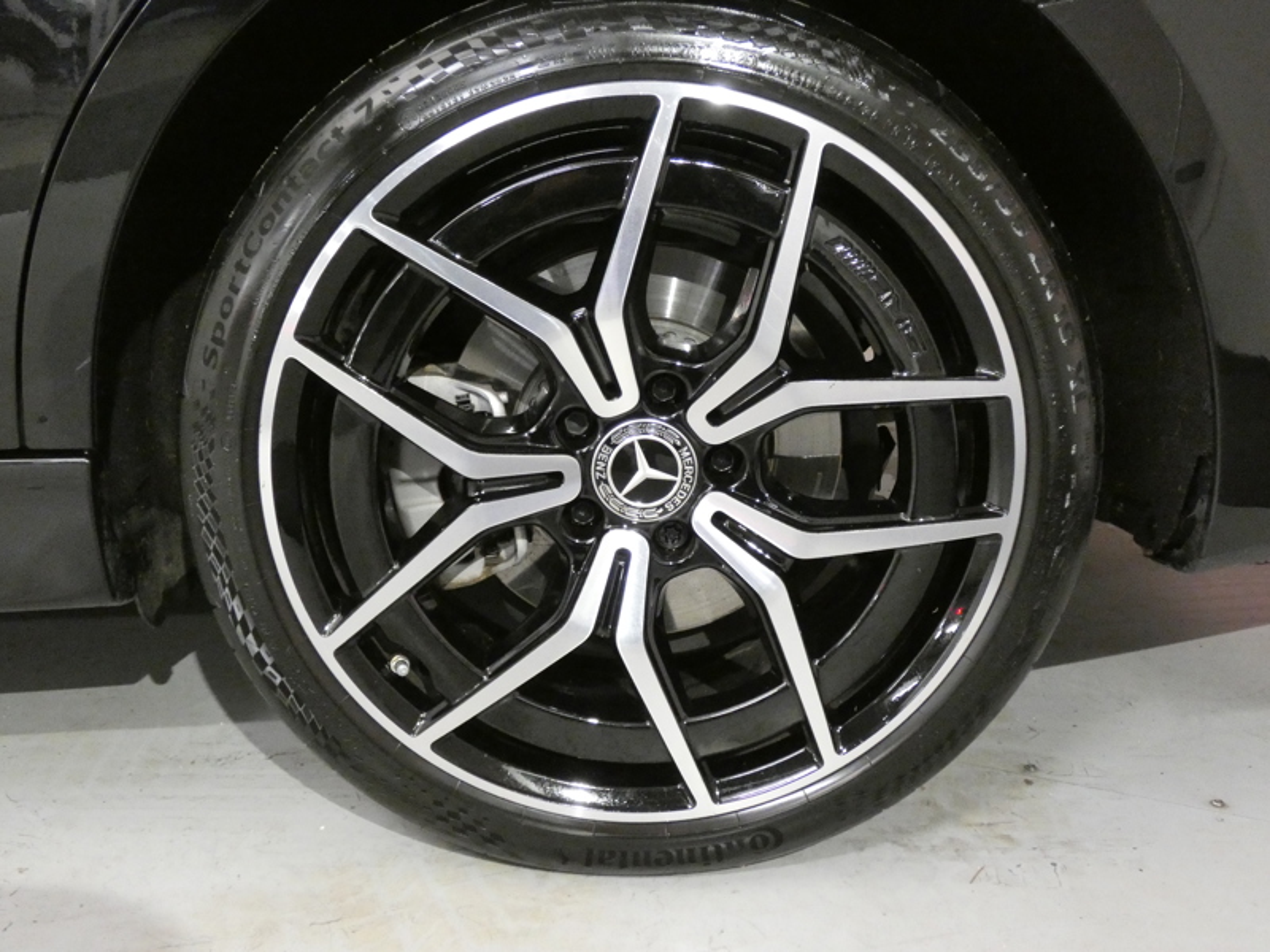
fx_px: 1321
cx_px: 635
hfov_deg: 51.4
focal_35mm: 36
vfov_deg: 39.7
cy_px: 476
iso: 1600
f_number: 3.5
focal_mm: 6.5
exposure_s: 1/30
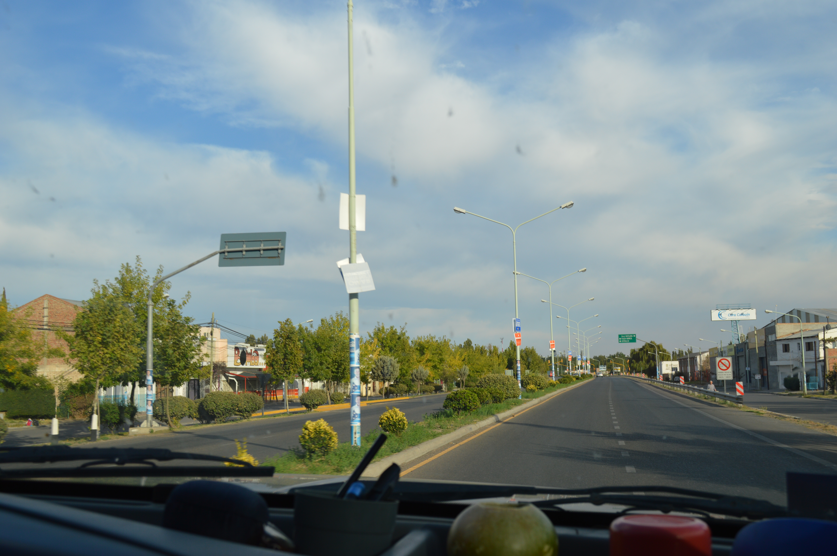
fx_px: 836
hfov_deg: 53.2
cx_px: 418
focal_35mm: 36
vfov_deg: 36.8
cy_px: 278
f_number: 7.1
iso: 100
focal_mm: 24
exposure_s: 1/200
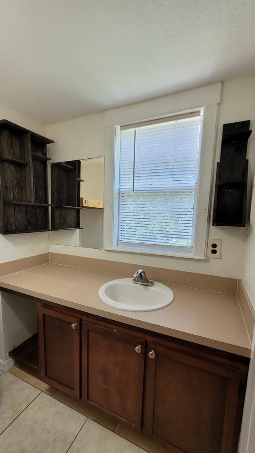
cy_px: 238
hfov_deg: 70.5
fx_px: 180
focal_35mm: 15
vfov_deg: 102.9
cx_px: 121
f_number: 2.2
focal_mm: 1.74
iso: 50
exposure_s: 1/60
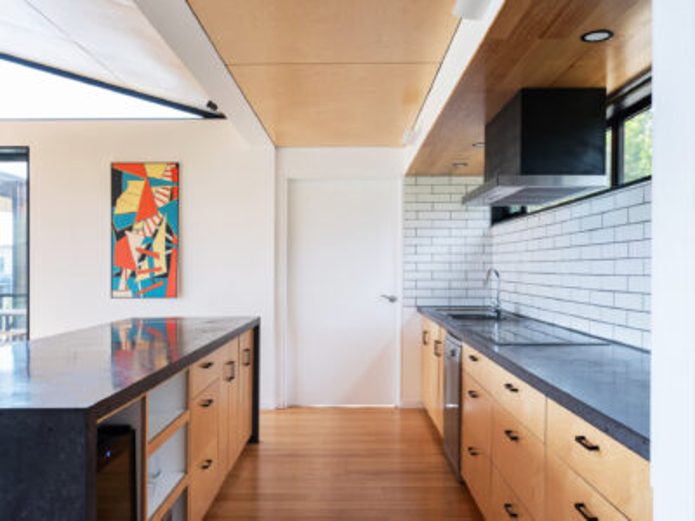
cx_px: 348
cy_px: 260
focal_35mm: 31
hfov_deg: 58.4
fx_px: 622
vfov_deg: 45.4
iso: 250
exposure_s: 1/60
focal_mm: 38.9
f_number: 11
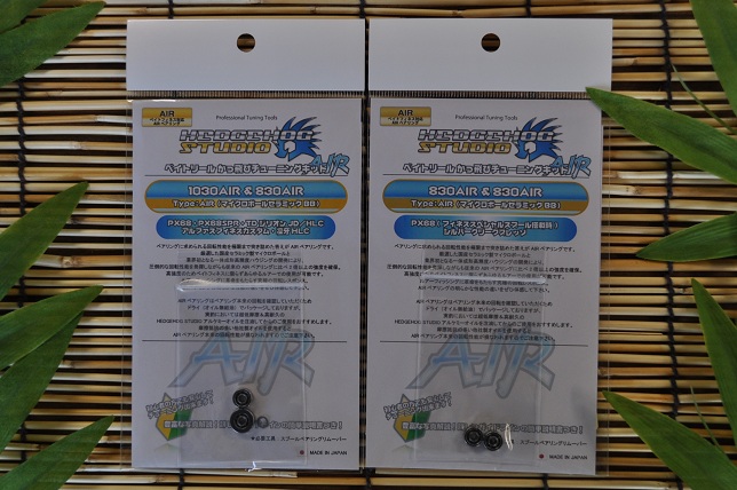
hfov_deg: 43.6
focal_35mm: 45
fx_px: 920
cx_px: 368
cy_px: 245
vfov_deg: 29.8
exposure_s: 1/60
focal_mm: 30
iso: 500
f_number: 5.6
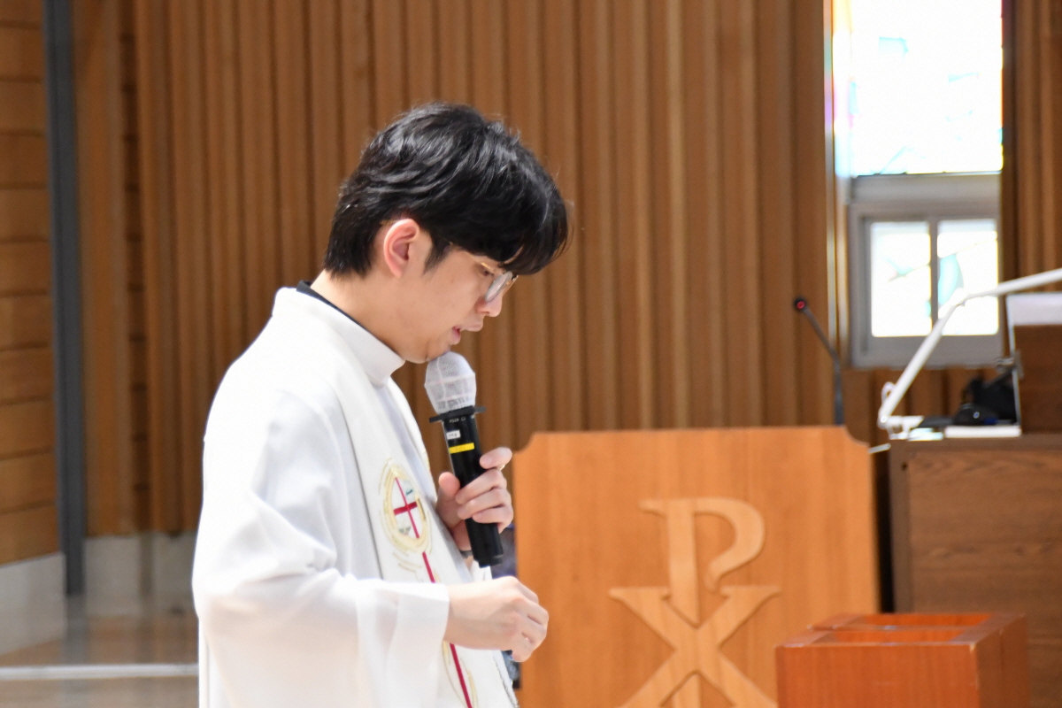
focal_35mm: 195
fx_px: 5752
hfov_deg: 10.5
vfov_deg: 7.0
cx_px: 531
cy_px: 354
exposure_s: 1/60.2
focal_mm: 130
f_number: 6
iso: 3600
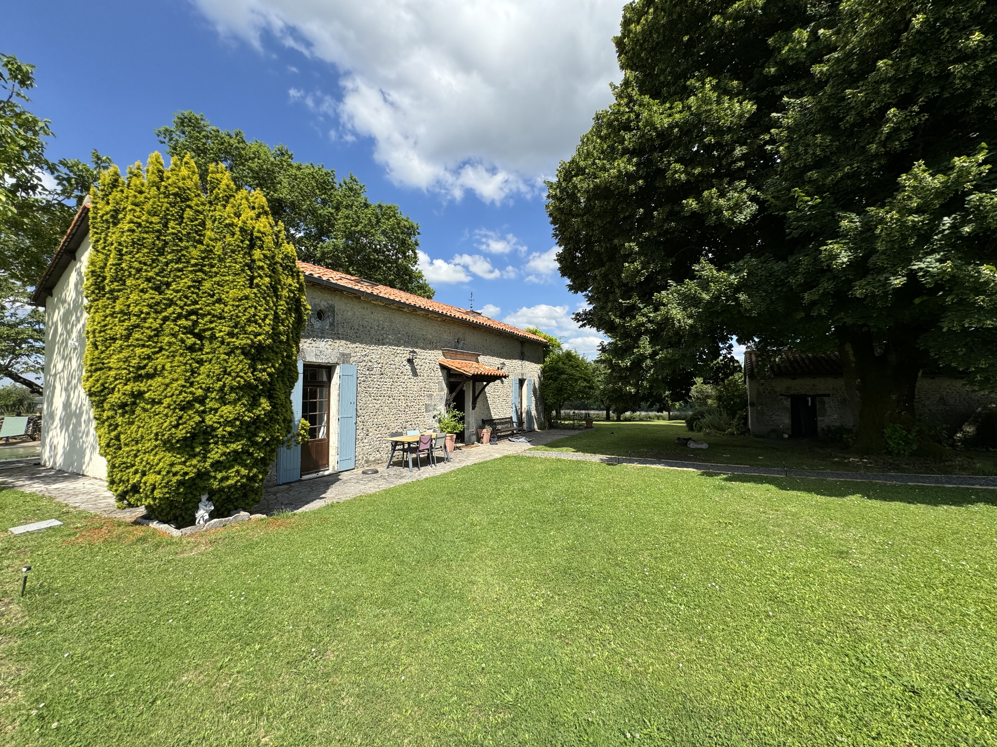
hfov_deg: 102.1
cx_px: 498
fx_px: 403
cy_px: 374
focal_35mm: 14
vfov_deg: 85.7
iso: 50
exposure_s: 1/1600
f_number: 2.2
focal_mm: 2.22
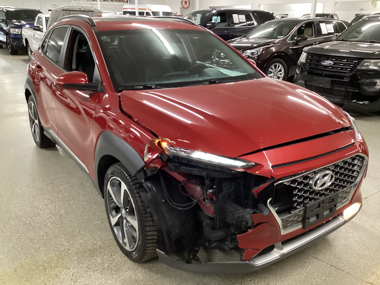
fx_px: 340
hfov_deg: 58.4
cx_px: 190
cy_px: 142
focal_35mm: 31
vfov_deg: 45.4
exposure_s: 1/40
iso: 400
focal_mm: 3.3
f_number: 2.4
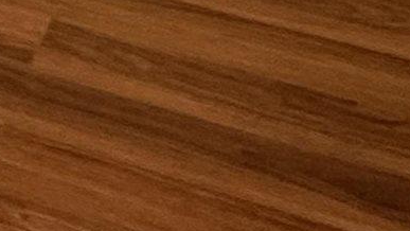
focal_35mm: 121
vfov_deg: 8.4
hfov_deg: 15.8
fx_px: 1316
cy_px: -461
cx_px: -262
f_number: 2.2
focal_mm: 2.22
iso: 500
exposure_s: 1/60
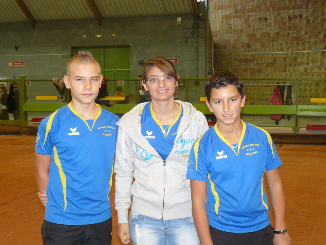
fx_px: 490
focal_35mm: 52
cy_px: 122
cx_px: 163
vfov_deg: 28.0
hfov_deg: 36.8
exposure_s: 1/30
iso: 200
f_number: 2.8
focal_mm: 7.1
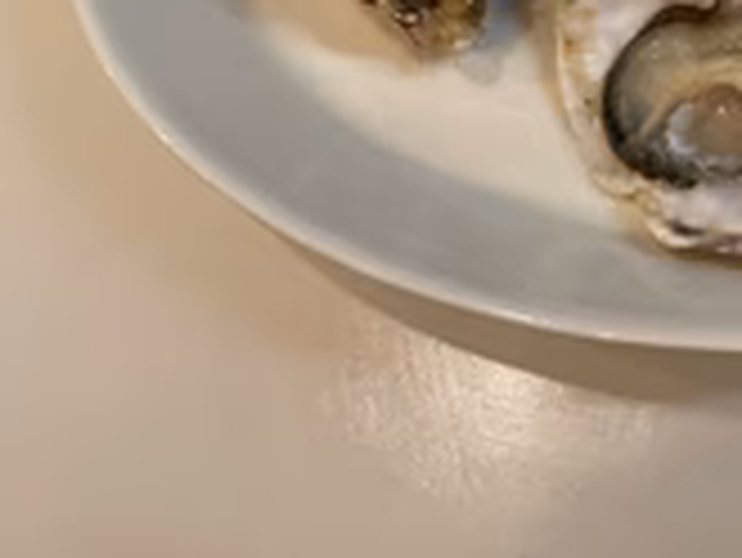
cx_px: 778
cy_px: -108
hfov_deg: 28.4
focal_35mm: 63
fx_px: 1351
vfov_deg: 21.7
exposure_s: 1/100
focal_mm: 4.2
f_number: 1.6
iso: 64
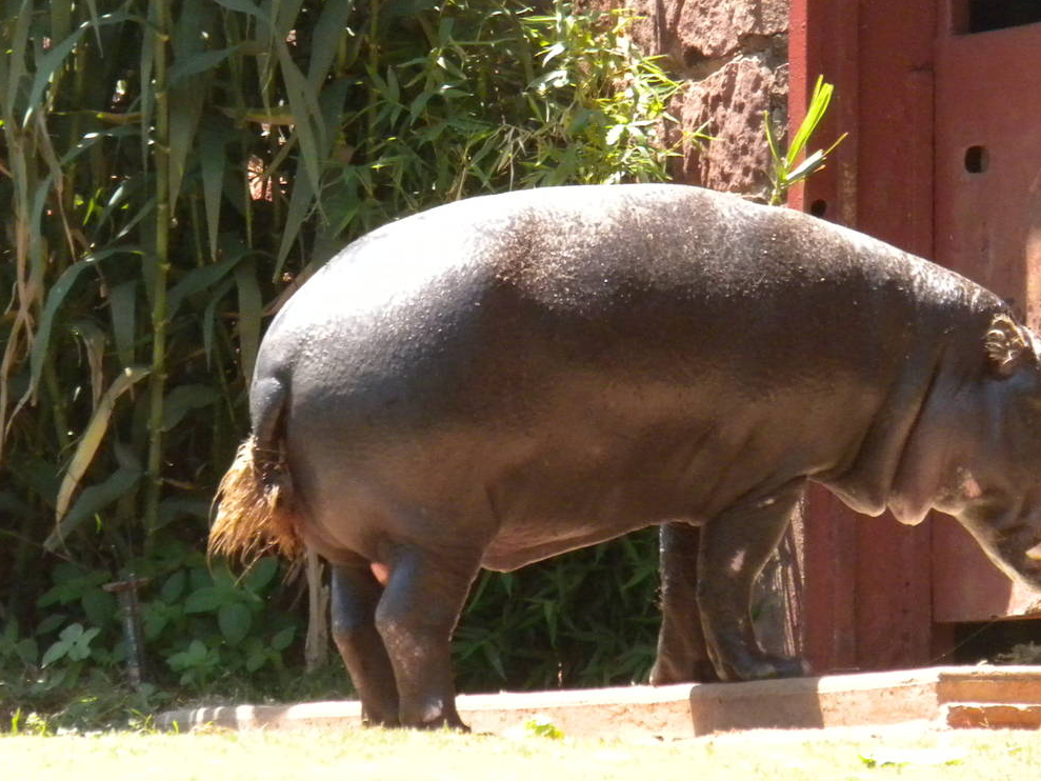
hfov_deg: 5.1
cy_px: 401
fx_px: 11579
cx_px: 465
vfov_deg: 3.9
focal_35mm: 385
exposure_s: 1/528
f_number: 5.2
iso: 400
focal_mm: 42.1
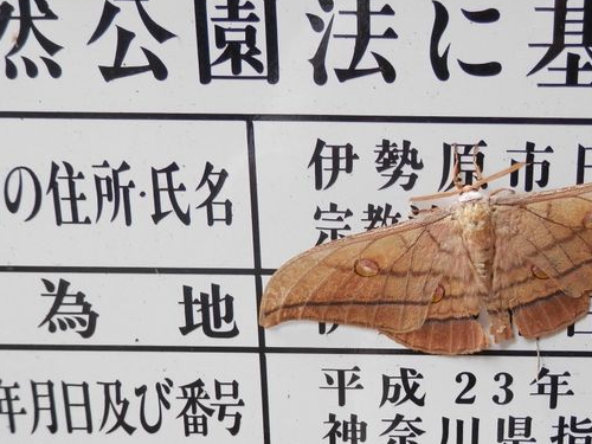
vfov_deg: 35.9
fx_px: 684
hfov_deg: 45.0
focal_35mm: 40
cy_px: 263
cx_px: 451
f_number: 3
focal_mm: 4.5
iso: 80
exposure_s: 1/40
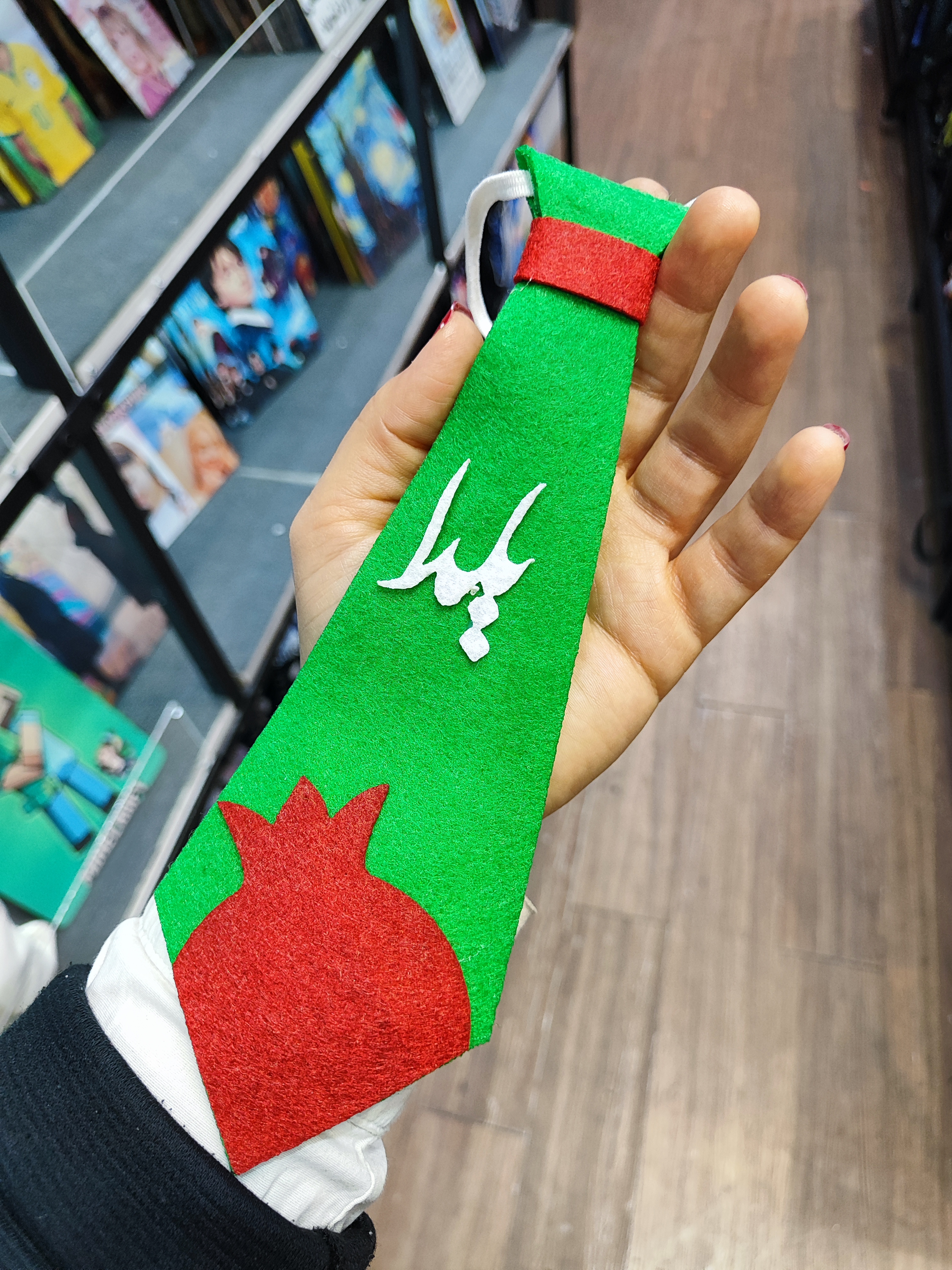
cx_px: 476
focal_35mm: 23
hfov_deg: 58.9
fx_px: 843
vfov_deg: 73.9
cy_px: 635
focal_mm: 5.59
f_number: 1.88
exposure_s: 1/100
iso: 603
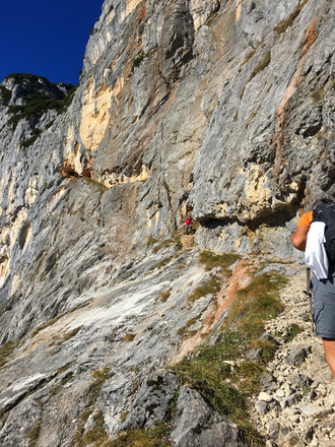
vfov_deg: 61.7
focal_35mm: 29
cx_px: 168
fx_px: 374
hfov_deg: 48.2
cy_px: 224
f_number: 2.2
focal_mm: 4.15
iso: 25
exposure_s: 1/1789
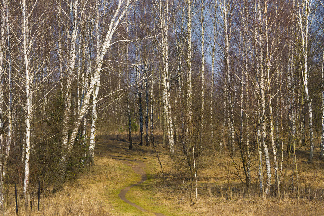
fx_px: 1160
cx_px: 162
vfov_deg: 10.6
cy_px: 108
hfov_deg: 15.9
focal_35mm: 129
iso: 200
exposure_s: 1/640
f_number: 8
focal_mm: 86
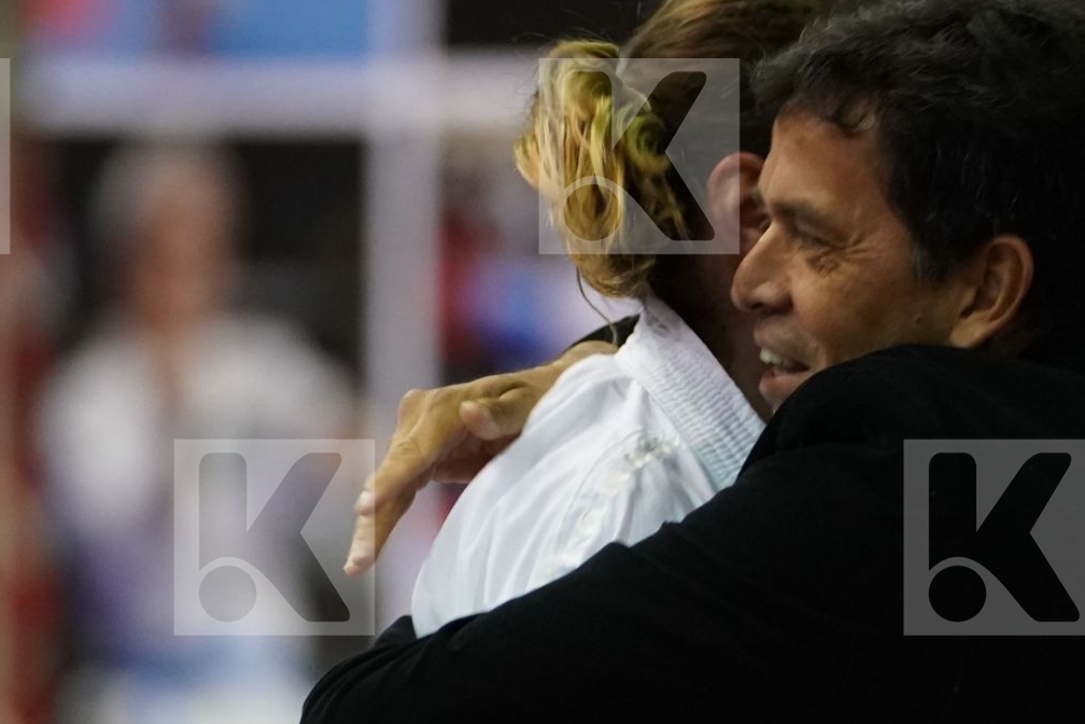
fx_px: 13290
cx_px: 639
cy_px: 538
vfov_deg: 3.1
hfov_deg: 4.7
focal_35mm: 441
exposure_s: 1/250
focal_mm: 165
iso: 4000
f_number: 2.8
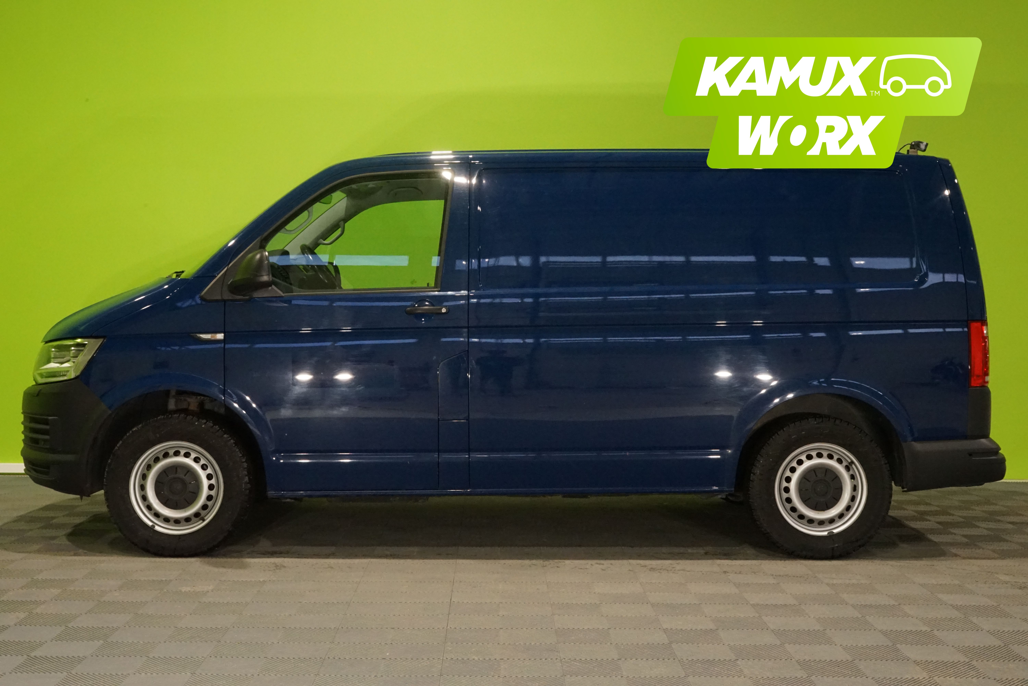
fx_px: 1256
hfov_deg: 44.5
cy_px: 343
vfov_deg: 30.5
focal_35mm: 44
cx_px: 514
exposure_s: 1/25
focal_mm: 44
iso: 6400
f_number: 22
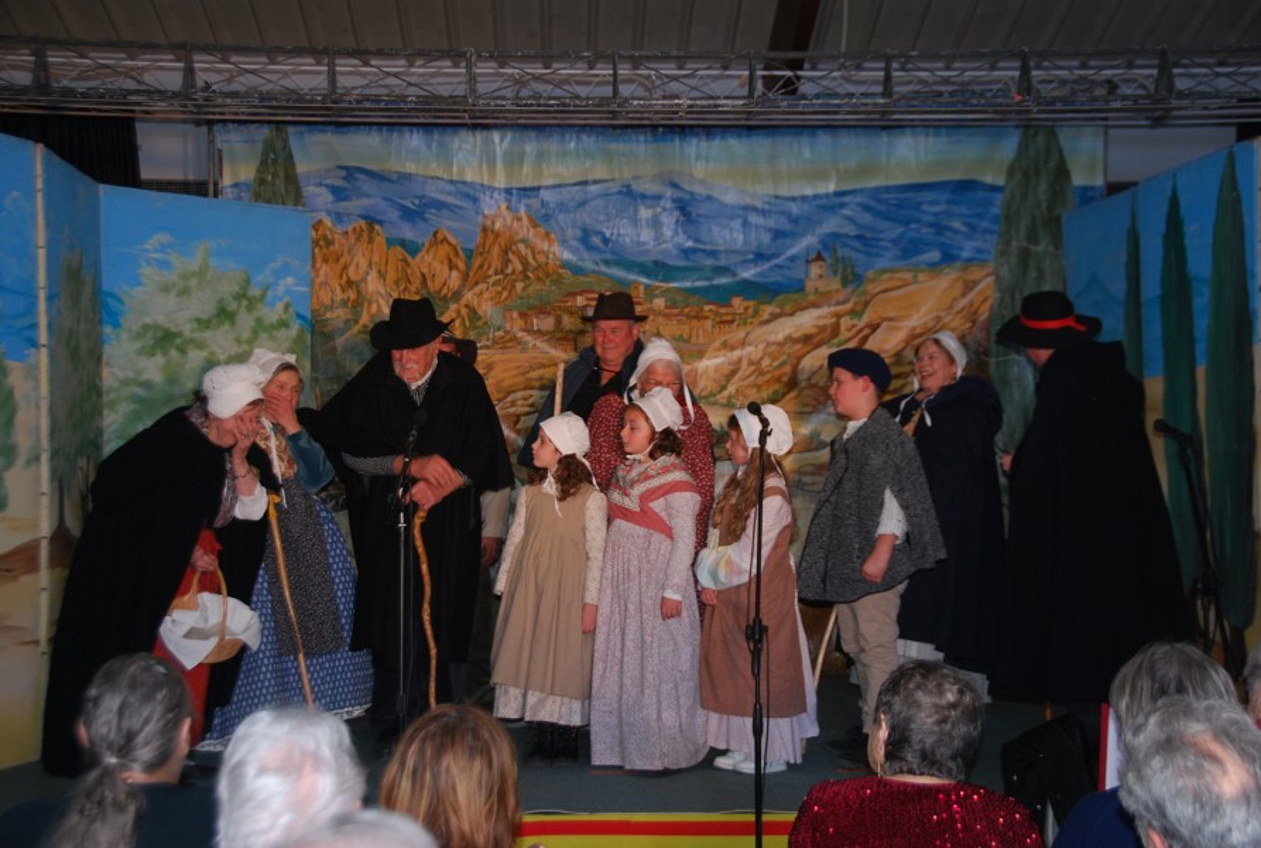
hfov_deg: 35.0
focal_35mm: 57
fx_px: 2001
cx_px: 630
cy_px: 424
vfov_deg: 23.9
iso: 320
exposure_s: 1/60
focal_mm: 38
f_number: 4.5
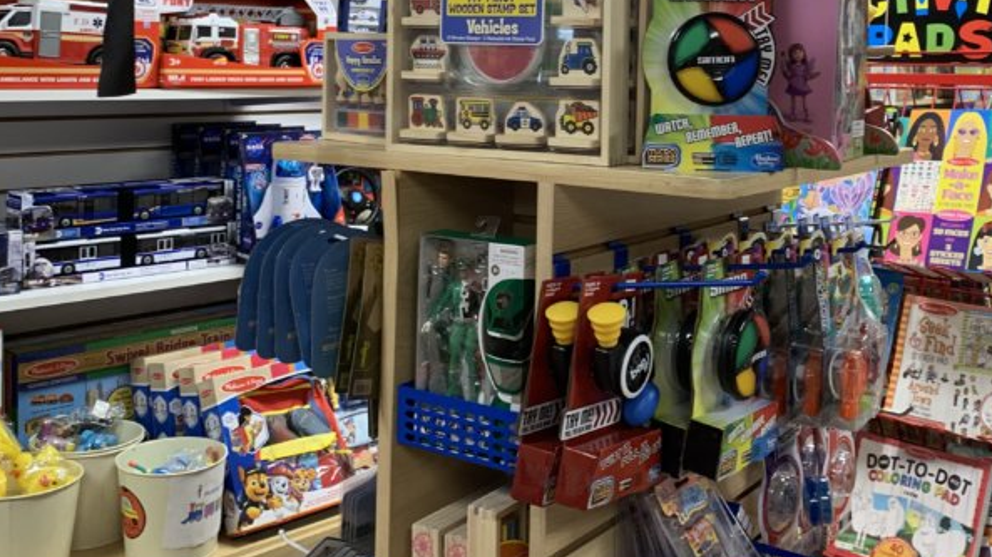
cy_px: 98
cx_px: 559
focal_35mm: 43
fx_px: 1131
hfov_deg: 47.3
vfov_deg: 27.1
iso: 160
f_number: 1.8
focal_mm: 4.25
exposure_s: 1/60
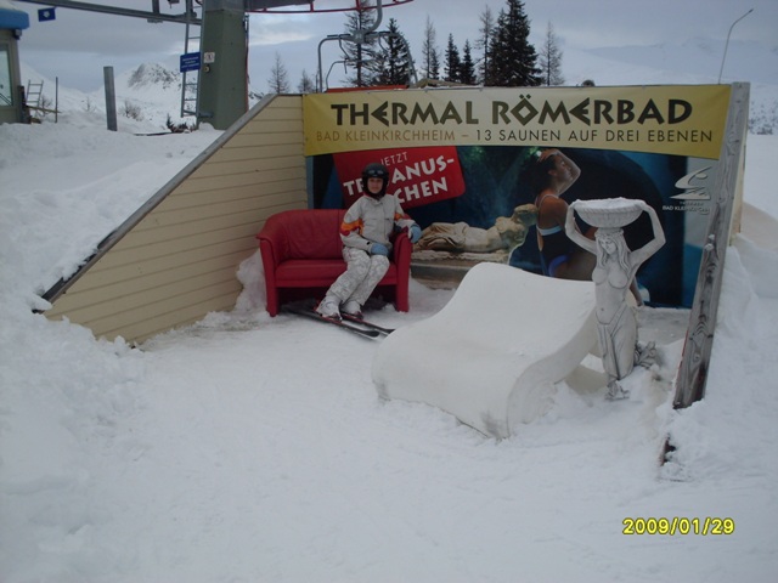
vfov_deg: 37.7
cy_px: 292
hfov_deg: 49.0
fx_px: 854
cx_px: 389
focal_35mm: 38
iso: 80
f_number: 8.4
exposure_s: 1/180
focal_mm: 6.3
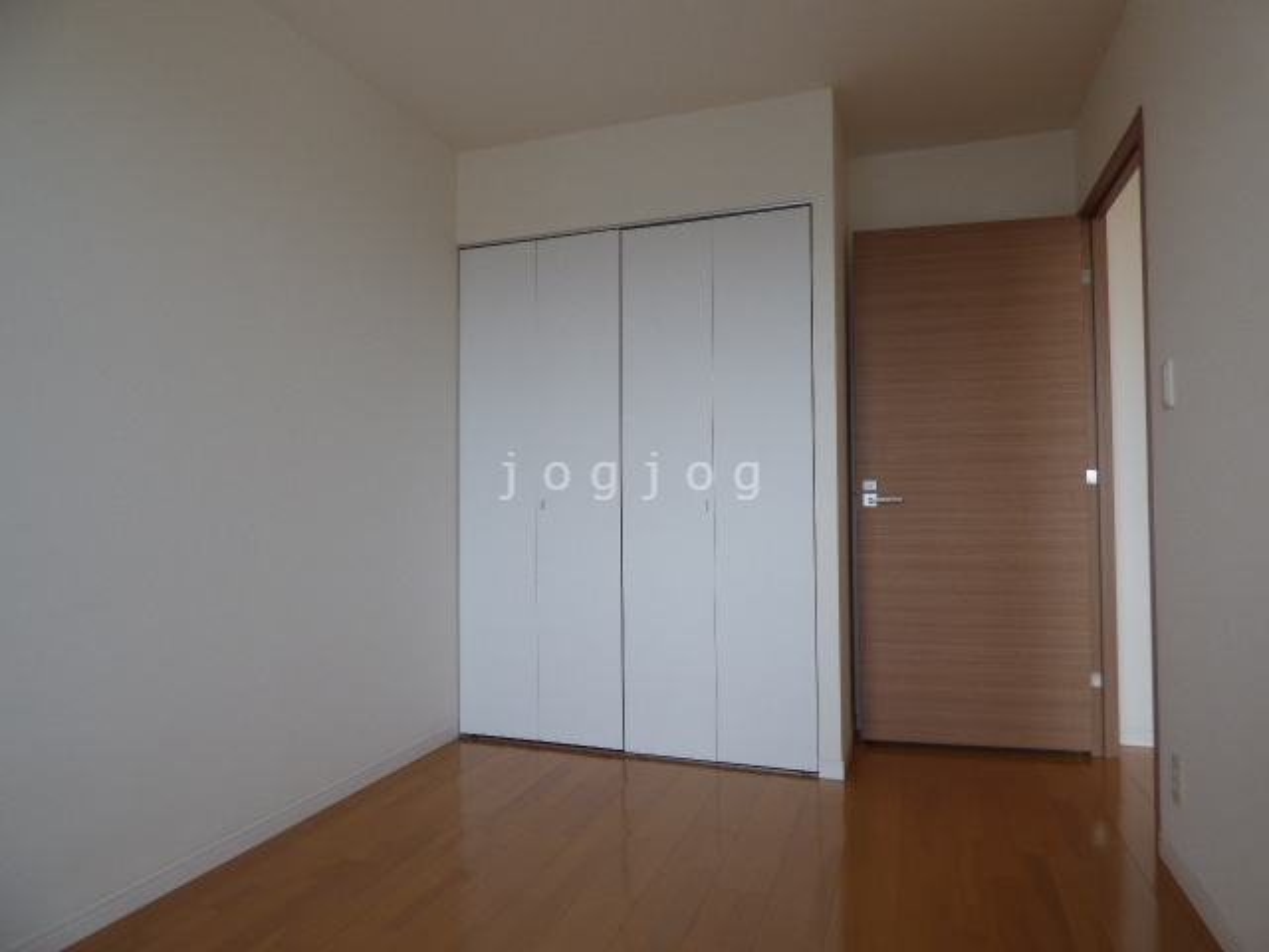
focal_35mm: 20
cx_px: 634
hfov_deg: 81.7
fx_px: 733
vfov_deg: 66.0
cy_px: 476
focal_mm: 3.58
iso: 100
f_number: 2.8
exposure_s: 1/125
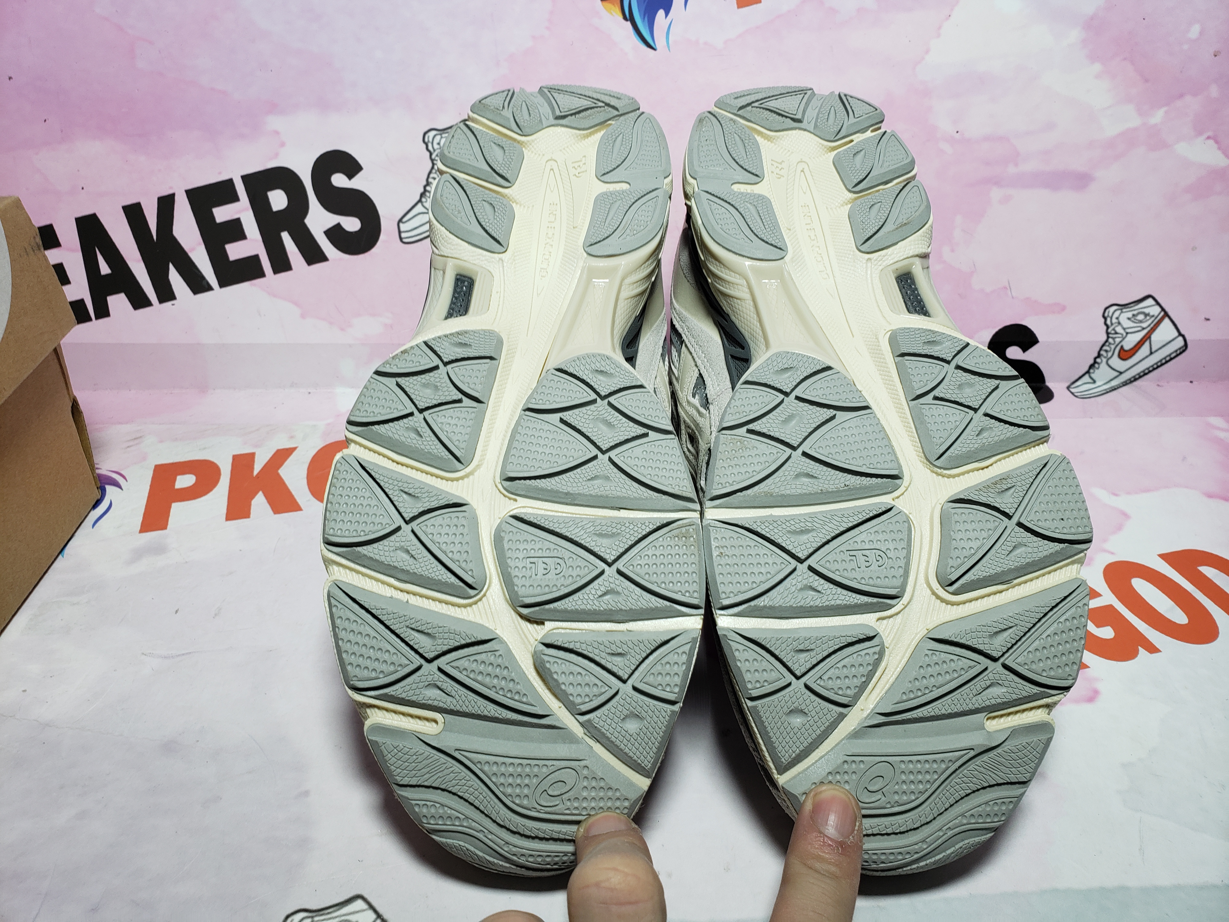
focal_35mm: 26
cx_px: 614
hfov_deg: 67.3
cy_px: 461
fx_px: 923
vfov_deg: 53.1
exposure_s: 1/217
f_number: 2.4
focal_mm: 4.3
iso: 50
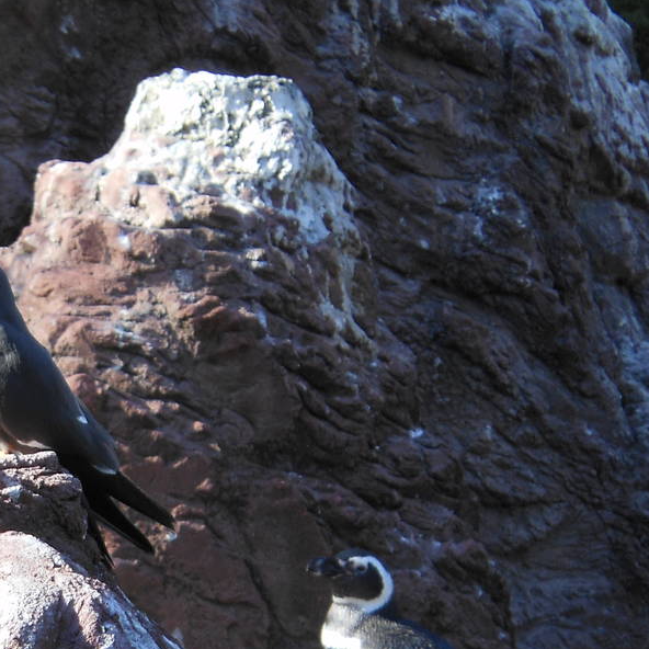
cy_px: 436
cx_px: 79
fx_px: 9927
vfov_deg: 3.7
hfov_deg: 3.7
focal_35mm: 468
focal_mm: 35
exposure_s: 1/80
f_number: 5.6
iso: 80
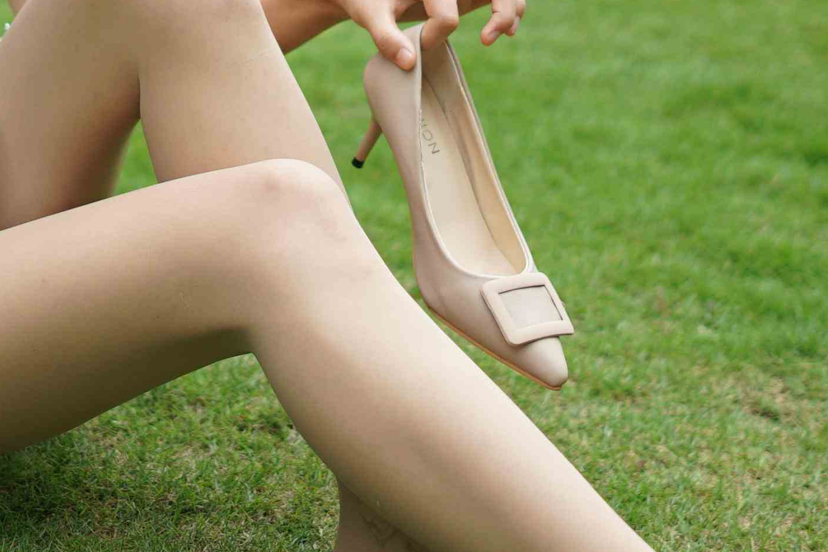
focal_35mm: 150
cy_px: 85
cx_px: 198
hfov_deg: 13.6
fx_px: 3450
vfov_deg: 9.1
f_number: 1.8
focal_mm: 50
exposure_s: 1/3200
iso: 200
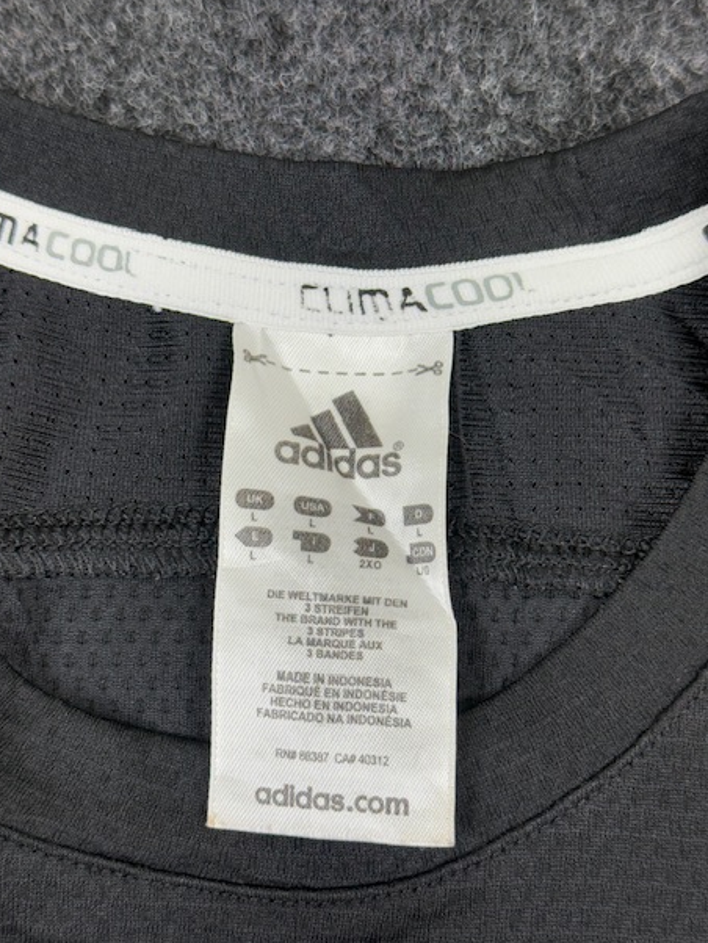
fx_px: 1390
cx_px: 359
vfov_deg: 37.5
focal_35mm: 51
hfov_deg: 28.6
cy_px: 482
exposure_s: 1/100
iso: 64
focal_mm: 6.76
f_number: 1.78
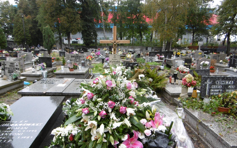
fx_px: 168
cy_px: 79
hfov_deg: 70.4
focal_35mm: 26
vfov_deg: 47.5
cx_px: 118
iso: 160
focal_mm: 4.3
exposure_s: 1/60
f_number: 3.1
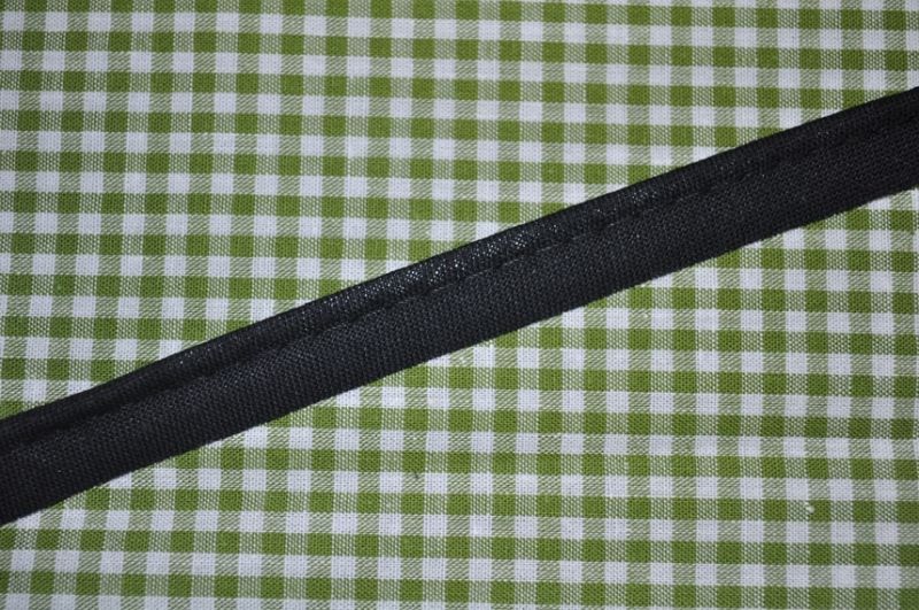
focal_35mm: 60
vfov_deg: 22.6
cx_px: 460
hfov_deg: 33.4
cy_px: 305
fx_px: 1529
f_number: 5.3
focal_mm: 40
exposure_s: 1/60
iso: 200
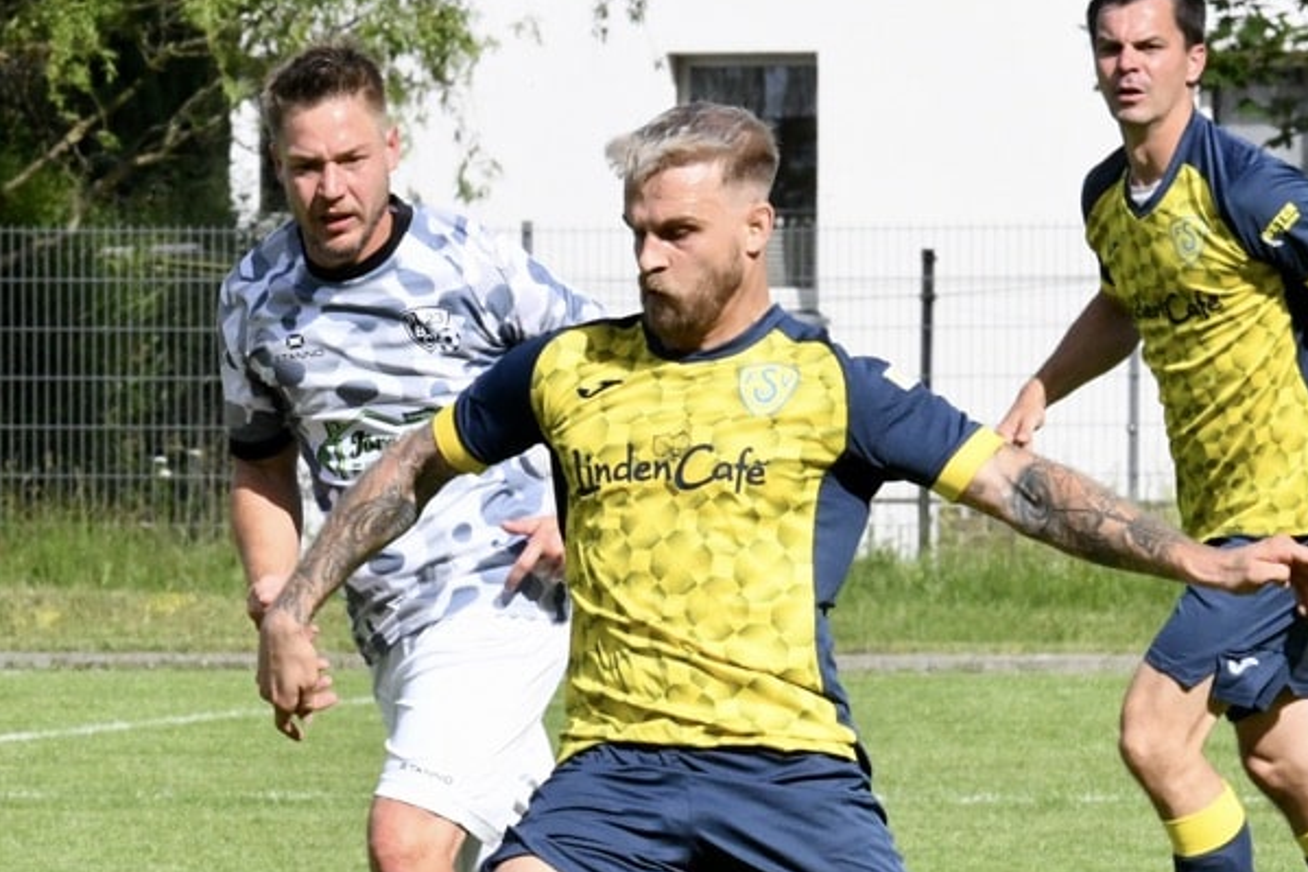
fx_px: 19396
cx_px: 242
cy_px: 762
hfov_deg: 3.9
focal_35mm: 534
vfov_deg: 2.6
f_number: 20
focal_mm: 250
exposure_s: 1/1600
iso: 5000
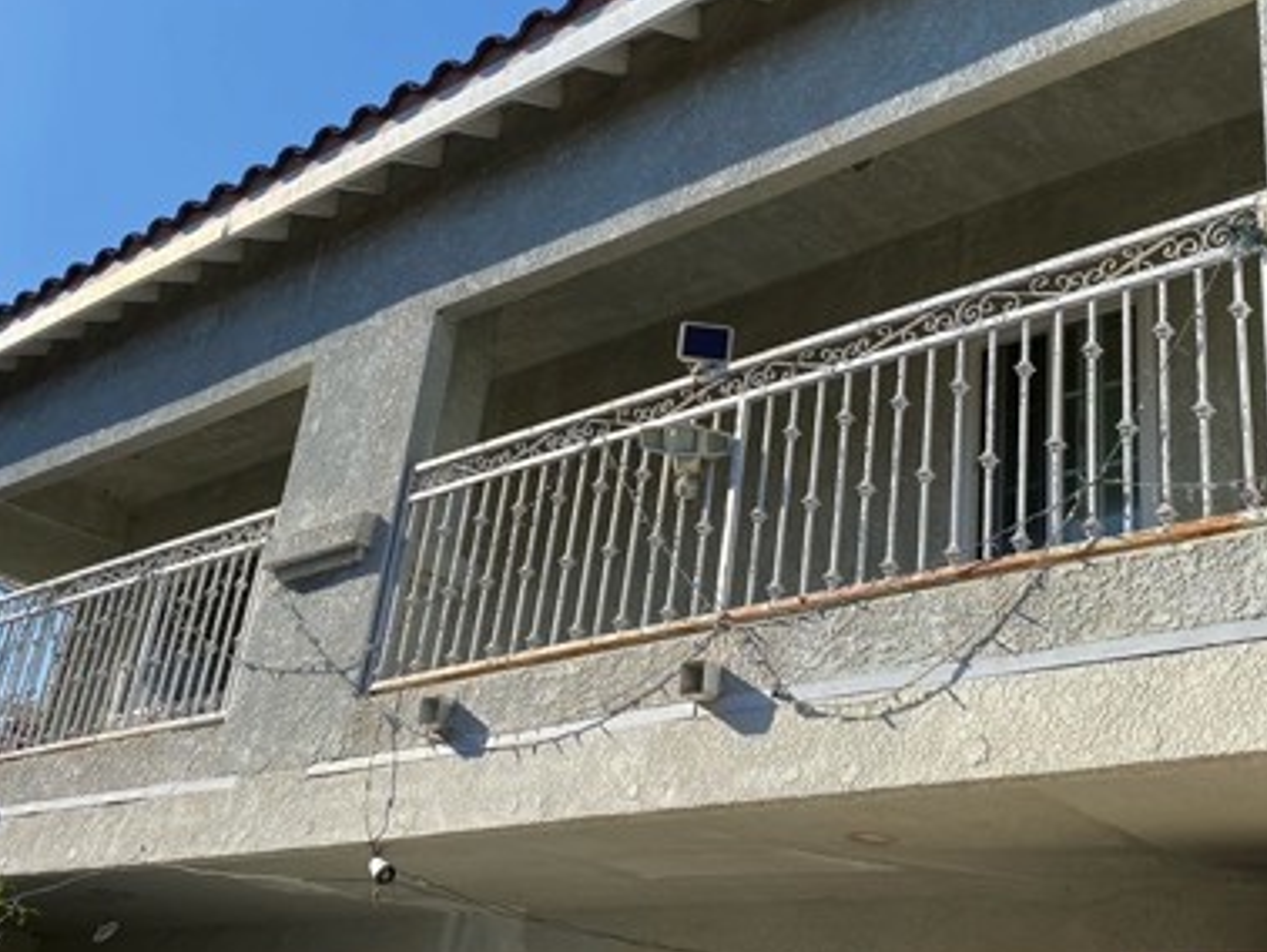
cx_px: 690
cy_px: 409
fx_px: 1611
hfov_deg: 42.9
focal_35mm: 44
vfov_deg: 32.9
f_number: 1.8
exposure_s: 1/2755
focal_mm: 4.25
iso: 32
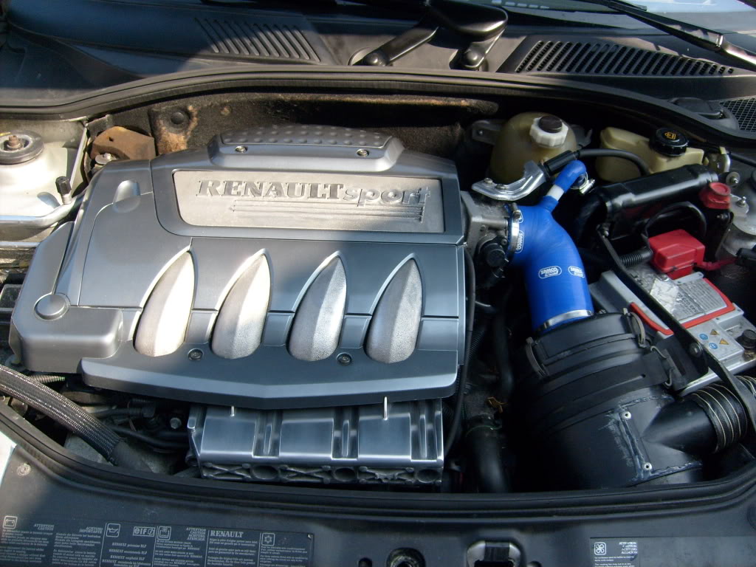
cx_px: 378
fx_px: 764
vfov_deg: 40.7
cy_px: 284
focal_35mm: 35
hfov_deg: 52.6
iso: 80
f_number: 7.1
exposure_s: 1/90
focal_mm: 5.8
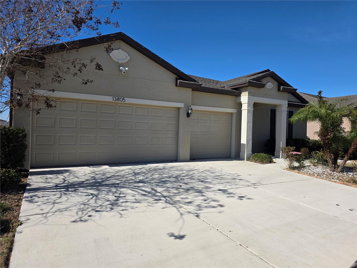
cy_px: 134
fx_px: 237
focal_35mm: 23
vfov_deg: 58.9
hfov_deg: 73.9
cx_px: 178
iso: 80
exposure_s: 1/7944
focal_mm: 6.3
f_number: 1.7
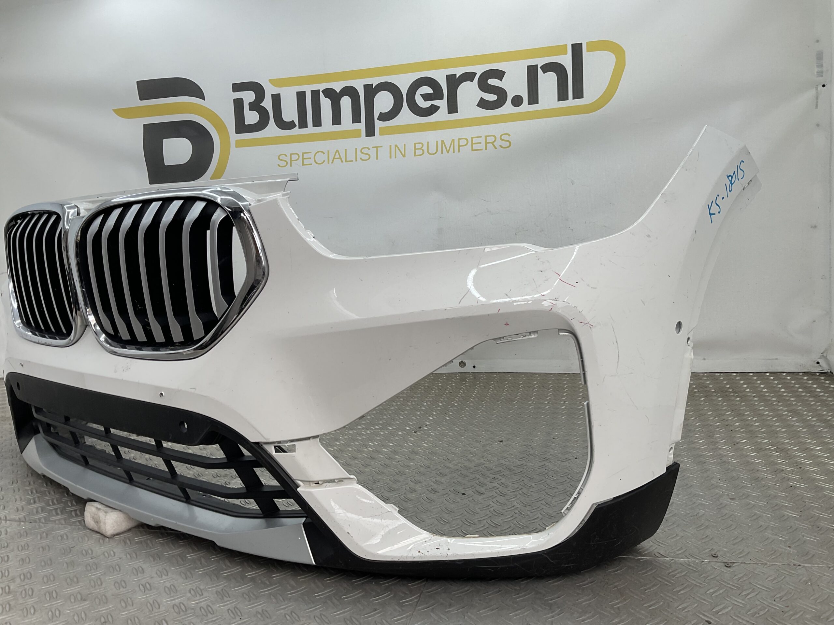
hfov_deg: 61.7
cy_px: 312
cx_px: 417
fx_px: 699
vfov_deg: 48.2
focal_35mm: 29
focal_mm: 3
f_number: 1.8
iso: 16
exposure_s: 1/139
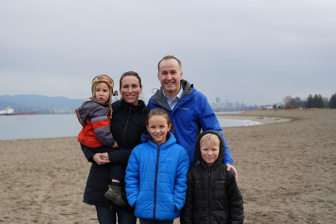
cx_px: 107
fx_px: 495
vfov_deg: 25.2
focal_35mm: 53
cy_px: 168
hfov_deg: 37.1
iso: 50
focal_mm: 35
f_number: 2.8
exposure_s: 1/250
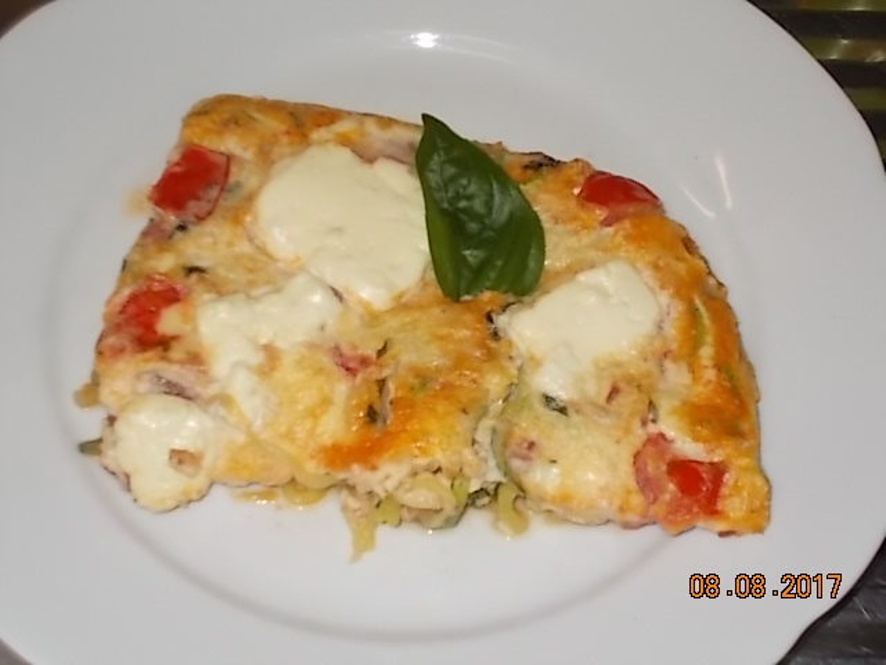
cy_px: 332
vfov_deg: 19.4
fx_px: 1945
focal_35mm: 76
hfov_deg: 25.7
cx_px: 443
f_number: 5.8
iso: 200
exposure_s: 1/60
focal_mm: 13.5
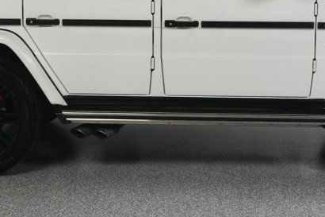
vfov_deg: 15.1
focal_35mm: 90
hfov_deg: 22.6
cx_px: 178
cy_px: 47
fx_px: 812
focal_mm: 24
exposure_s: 1/160
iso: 100
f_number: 13
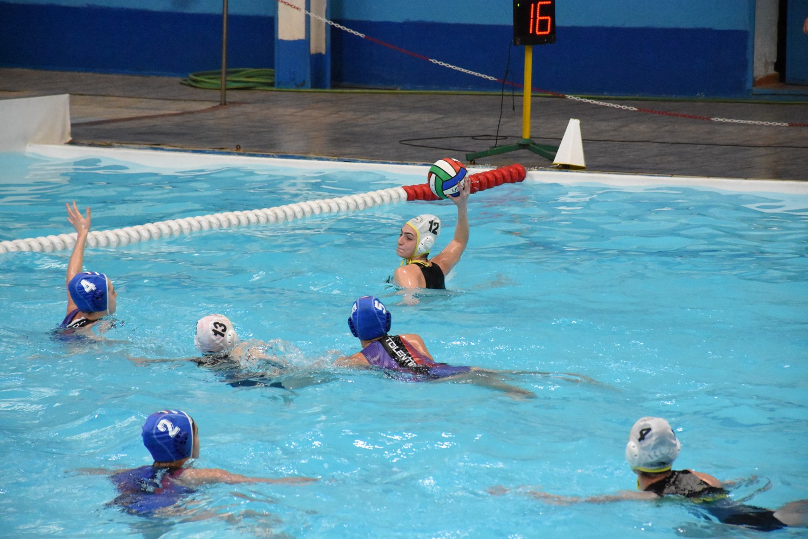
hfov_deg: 10.5
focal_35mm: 195
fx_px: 4376
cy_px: 270
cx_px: 404
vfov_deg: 7.0
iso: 10000
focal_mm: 130
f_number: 7.1
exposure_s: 1/800
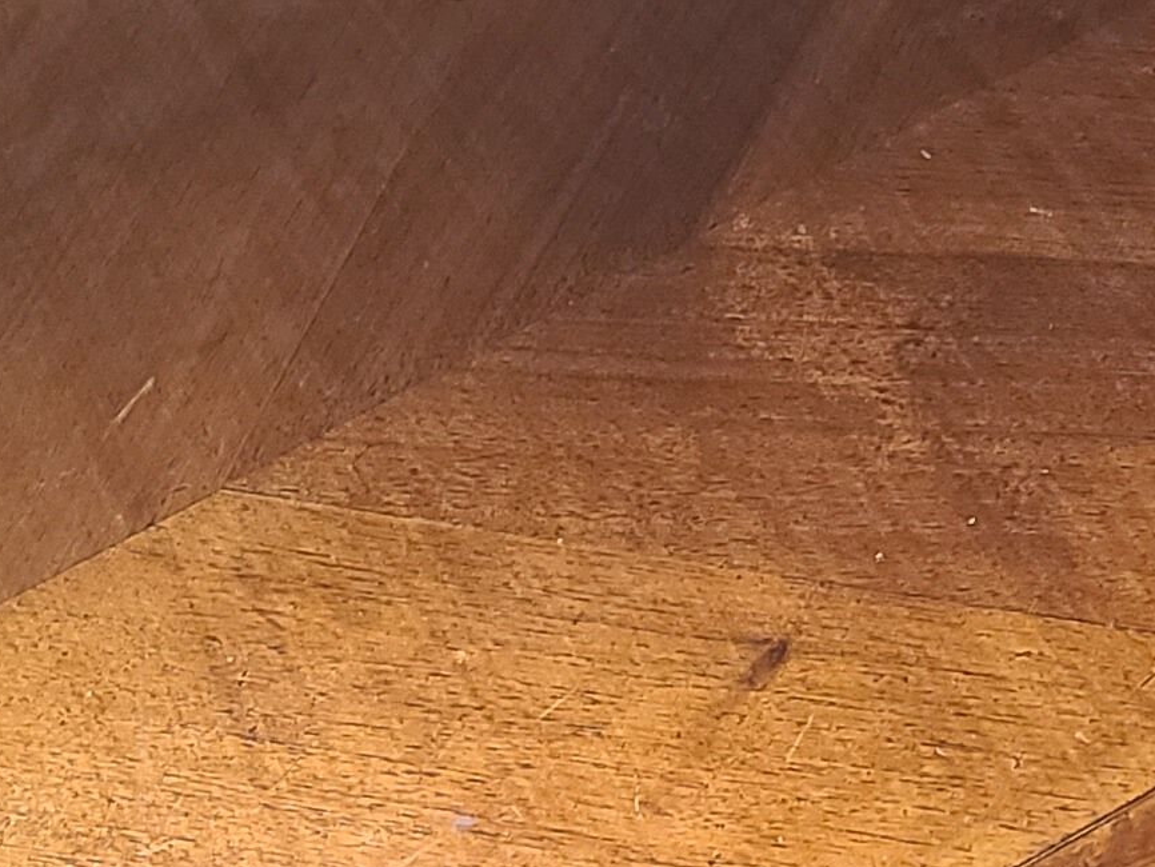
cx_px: 1400
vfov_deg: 12.2
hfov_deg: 15.6
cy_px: 255
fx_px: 4038
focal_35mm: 121
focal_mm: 5.4
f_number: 1.8
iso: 250
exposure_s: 1/40
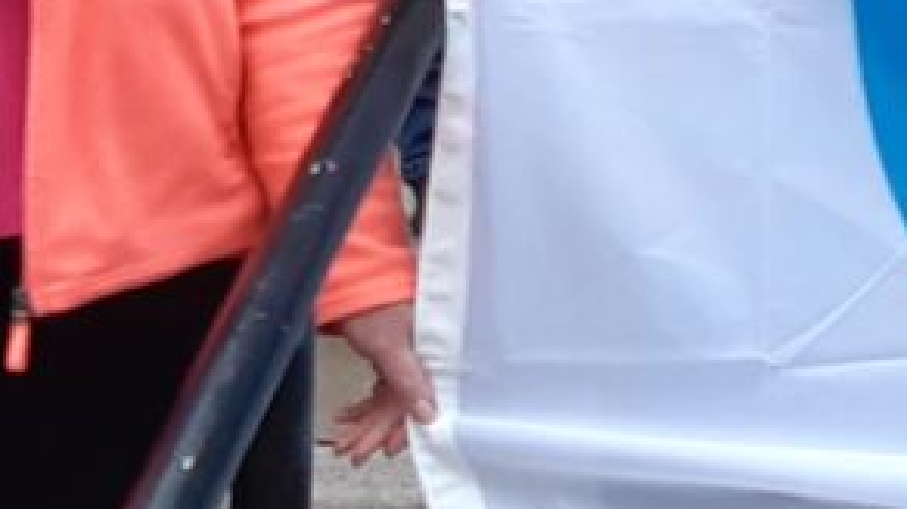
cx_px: 1640
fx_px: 4784
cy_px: -270
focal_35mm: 199
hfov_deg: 10.2
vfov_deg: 6.0
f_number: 1.7
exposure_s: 1/100
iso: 50
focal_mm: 3.92
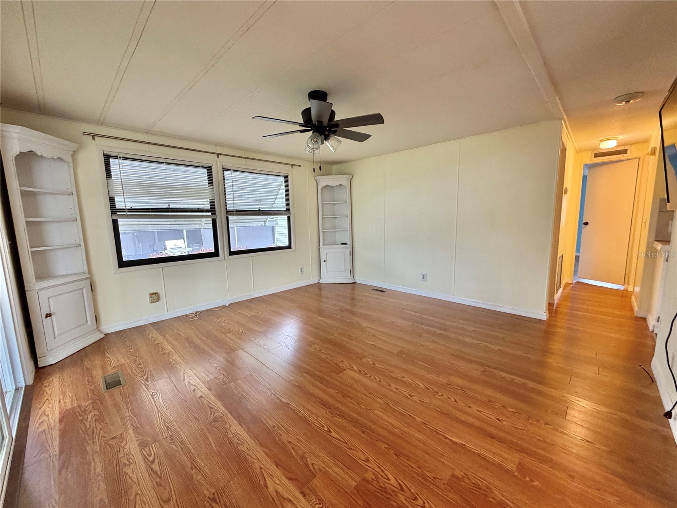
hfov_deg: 102.1
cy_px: 254
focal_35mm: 14
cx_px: 338
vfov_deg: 85.7
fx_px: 274
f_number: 2.2
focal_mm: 2.22
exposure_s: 1/60
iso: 320
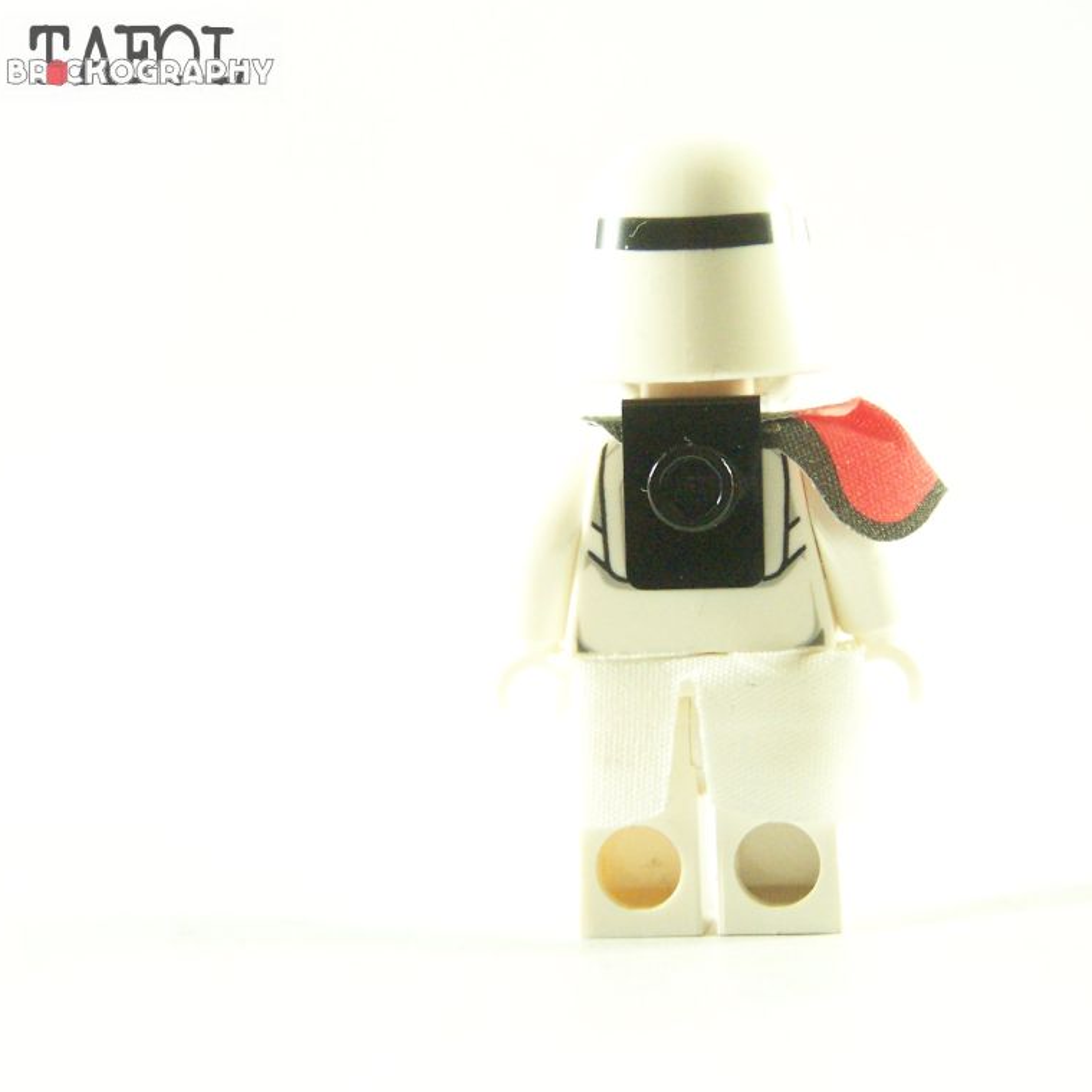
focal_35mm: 125
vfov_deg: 14.0
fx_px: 4461
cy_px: 547
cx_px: 717
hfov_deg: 13.9
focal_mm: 17.5
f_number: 3.2
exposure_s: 1/60
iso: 400
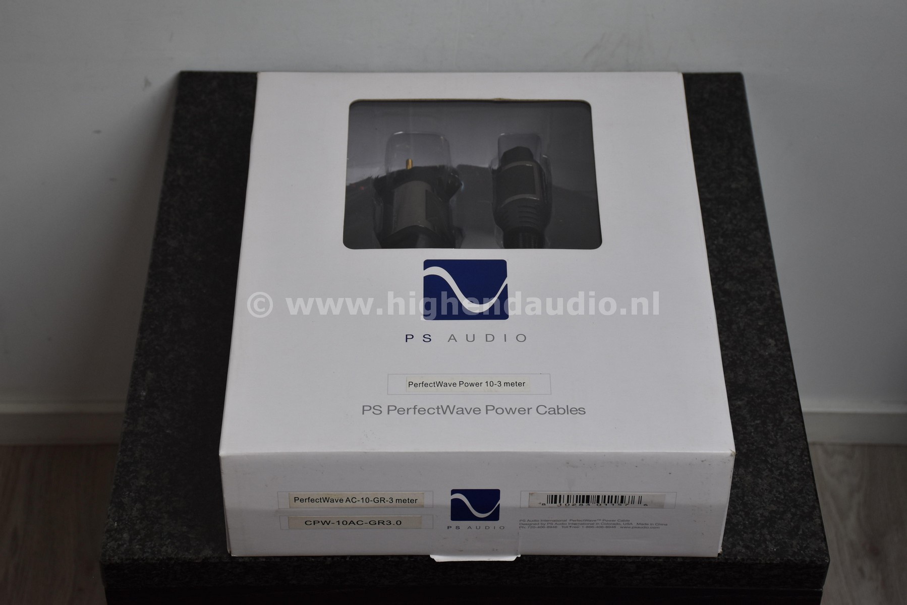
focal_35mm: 75
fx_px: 1890
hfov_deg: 27.0
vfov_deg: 18.2
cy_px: 302
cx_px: 454
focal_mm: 50
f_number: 6.3
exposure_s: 1/160
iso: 400
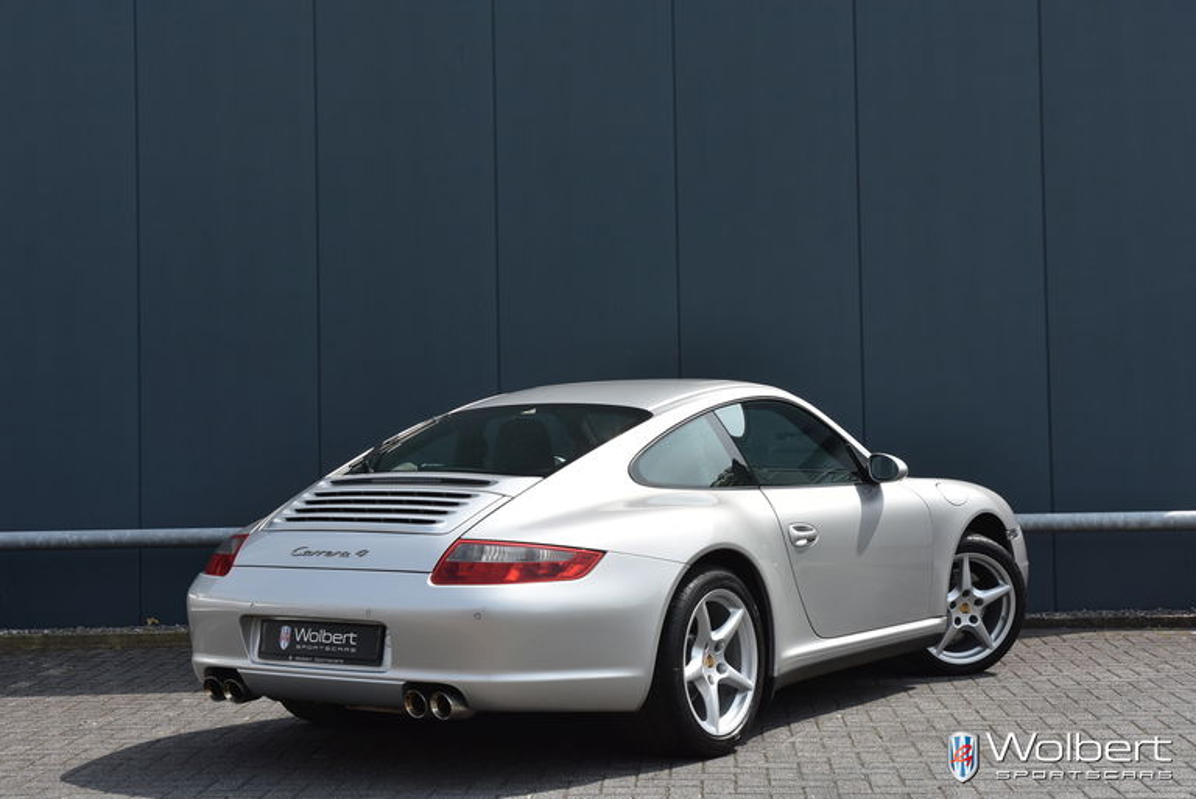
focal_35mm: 60
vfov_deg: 22.7
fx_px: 1994
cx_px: 598
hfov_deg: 33.4
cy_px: 400
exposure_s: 1/500
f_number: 8
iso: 180
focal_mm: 40
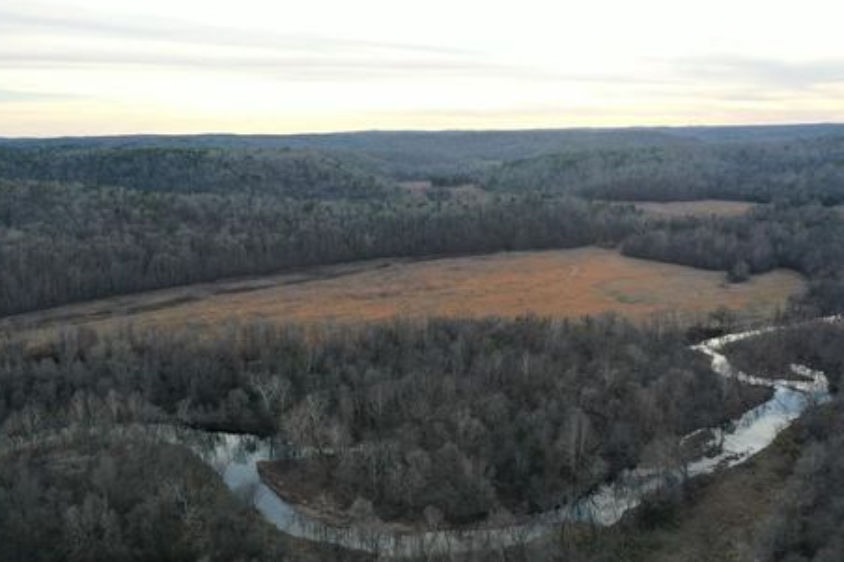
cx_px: 444
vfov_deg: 42.3
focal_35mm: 31
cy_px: 292
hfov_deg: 60.3
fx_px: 726
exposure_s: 1/160
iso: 100
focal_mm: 10.26
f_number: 4.5
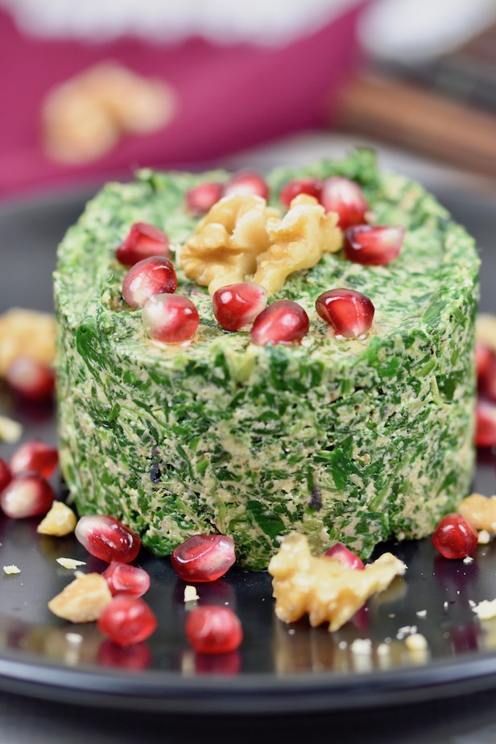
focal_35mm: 175
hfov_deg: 7.9
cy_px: 351
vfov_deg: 11.8
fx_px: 3607
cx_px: 269
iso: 400
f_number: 4
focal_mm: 105
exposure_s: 1/60
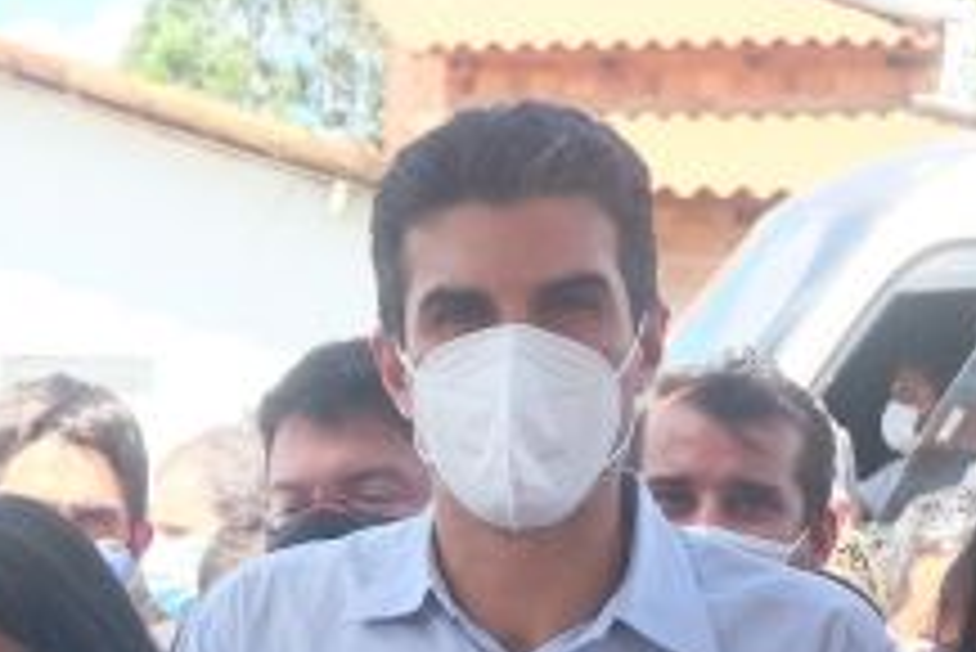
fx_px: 3201
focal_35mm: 118
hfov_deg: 17.1
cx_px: 94
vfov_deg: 11.1
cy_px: 1036
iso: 2000
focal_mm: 21.1
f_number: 4.5
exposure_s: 1/2000
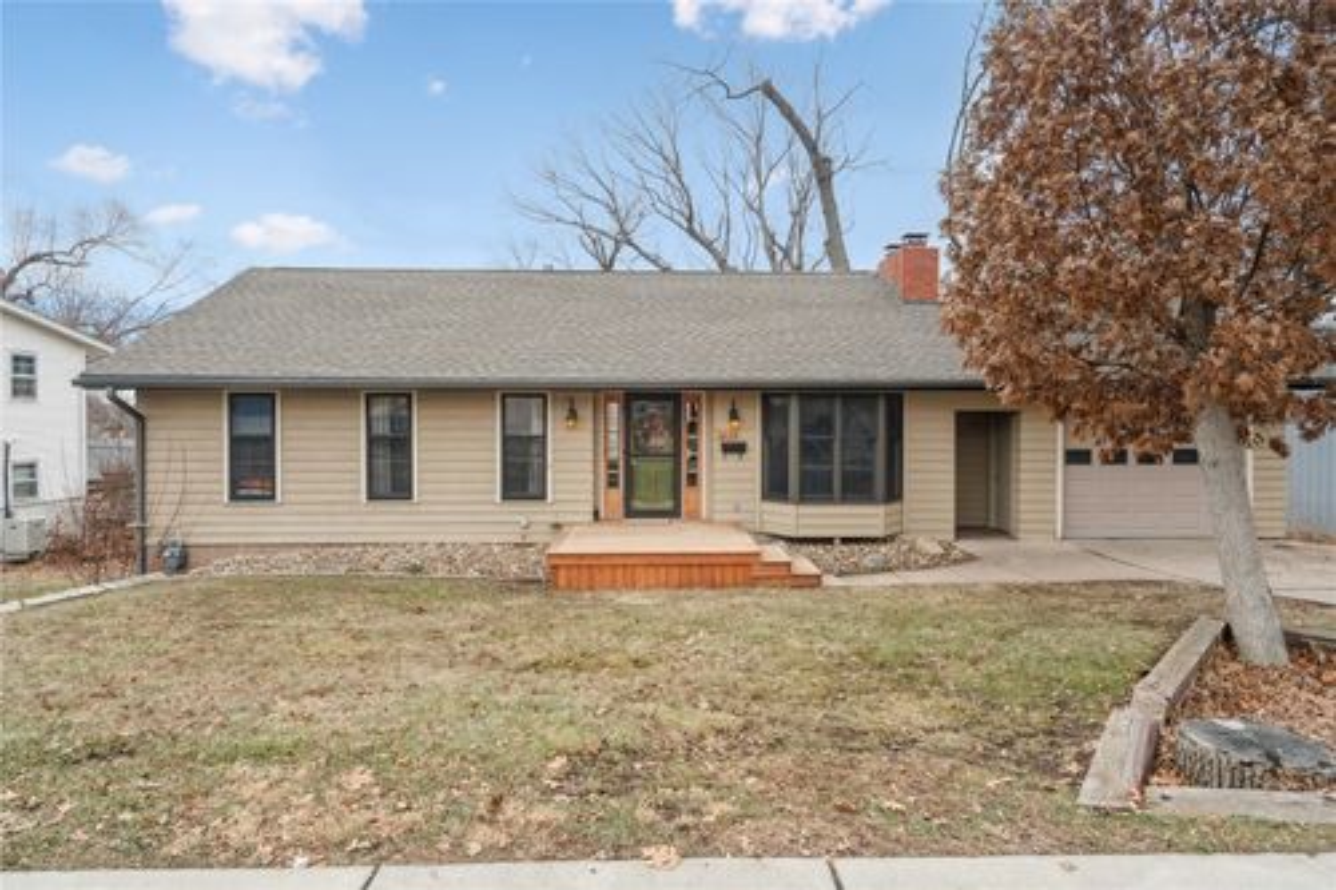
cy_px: 445
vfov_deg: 61.9
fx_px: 742
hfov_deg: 84.0
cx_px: 668
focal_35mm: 20
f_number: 10
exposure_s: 1/50
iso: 400
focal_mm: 20
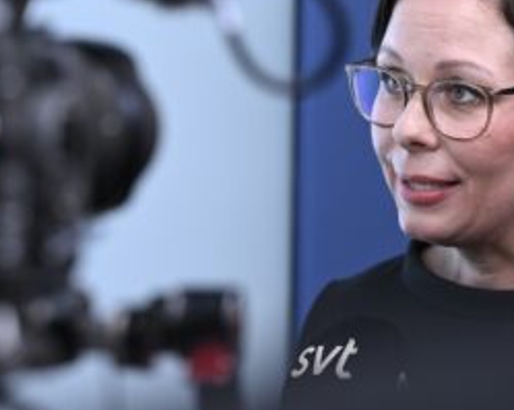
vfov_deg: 7.9
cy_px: 157
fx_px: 2965
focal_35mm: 195
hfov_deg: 9.9
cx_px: 314
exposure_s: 1/500
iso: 3200
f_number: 3.5
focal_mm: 115
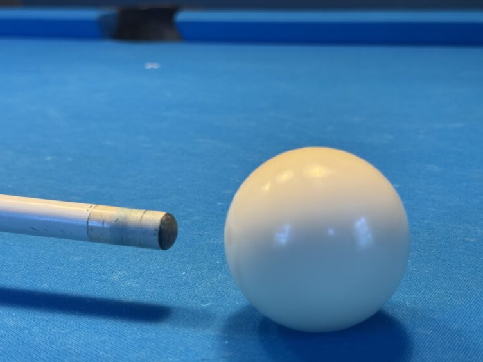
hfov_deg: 38.9
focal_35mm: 49
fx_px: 684
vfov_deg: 29.7
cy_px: 183
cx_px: 243
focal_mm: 6.76
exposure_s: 1/60
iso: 100
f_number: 1.78
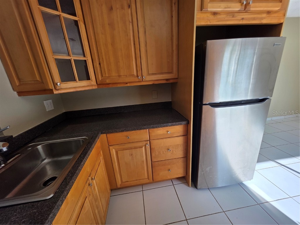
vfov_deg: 89.9
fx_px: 113
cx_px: 150
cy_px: 112
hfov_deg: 106.2
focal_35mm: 13
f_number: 1.9
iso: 40
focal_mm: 2.2
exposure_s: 1/263
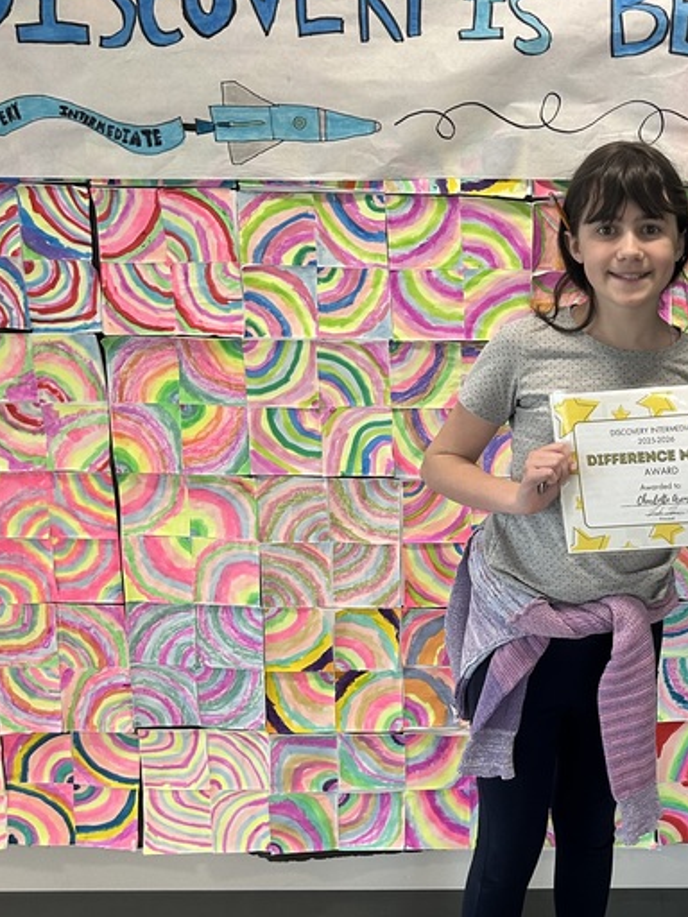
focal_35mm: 52
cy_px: 489
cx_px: 684
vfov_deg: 36.8
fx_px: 1378
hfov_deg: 26.6
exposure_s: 1/120
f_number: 1.5
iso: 100
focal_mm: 5.7
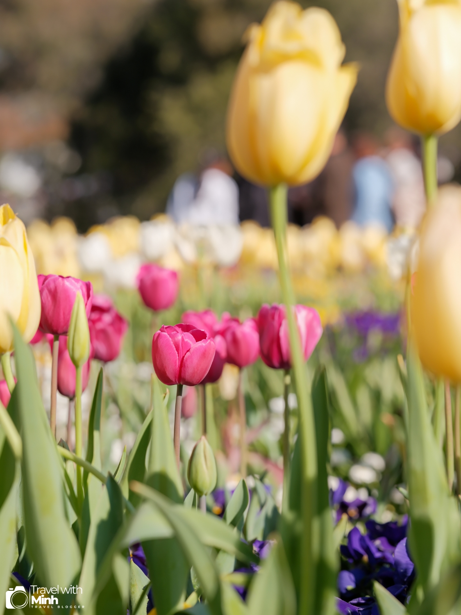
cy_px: 308
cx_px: 230
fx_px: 1545
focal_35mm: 87
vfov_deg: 22.5
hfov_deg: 17.0
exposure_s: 1/450
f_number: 5.6
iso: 200
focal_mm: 110
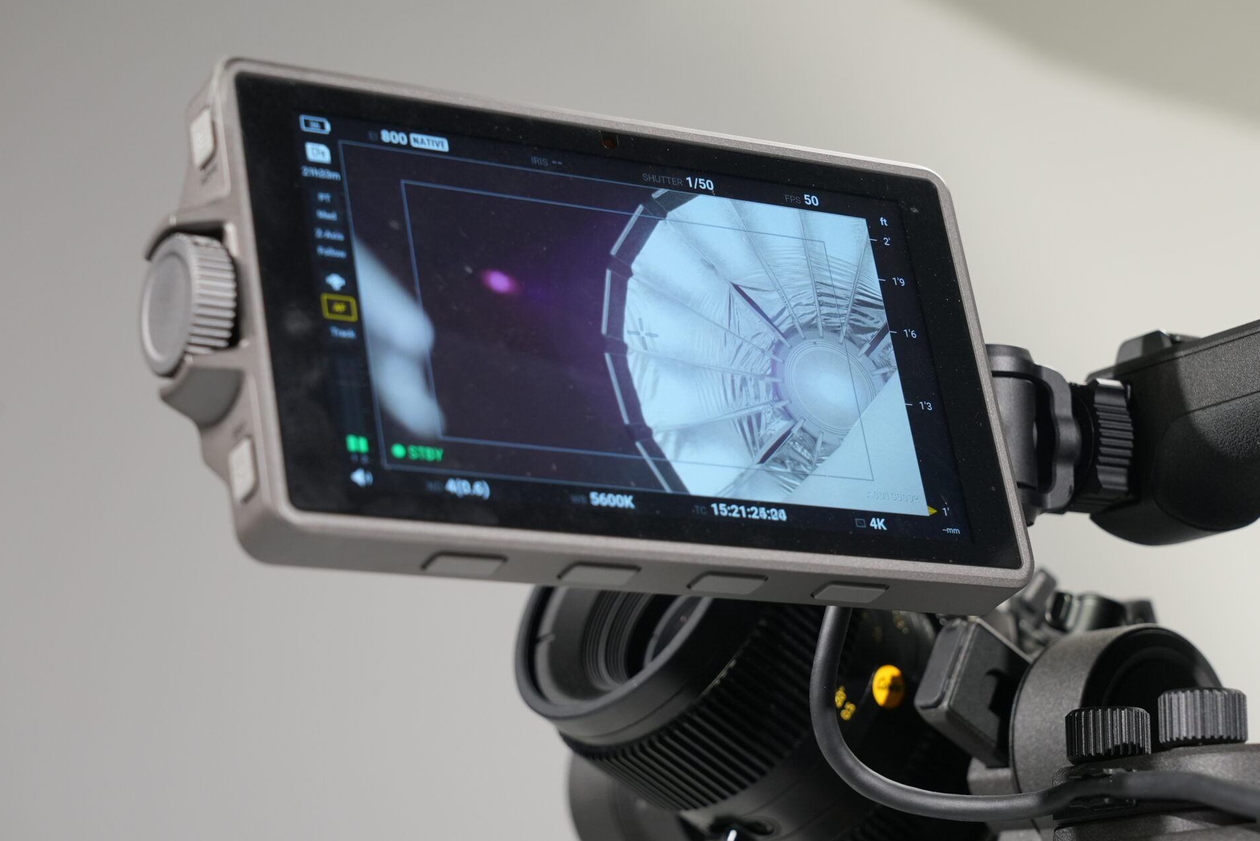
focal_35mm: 89
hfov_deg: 22.9
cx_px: 659
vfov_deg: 15.4
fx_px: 3116
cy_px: 444
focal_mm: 82
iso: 800
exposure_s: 1/40
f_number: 9
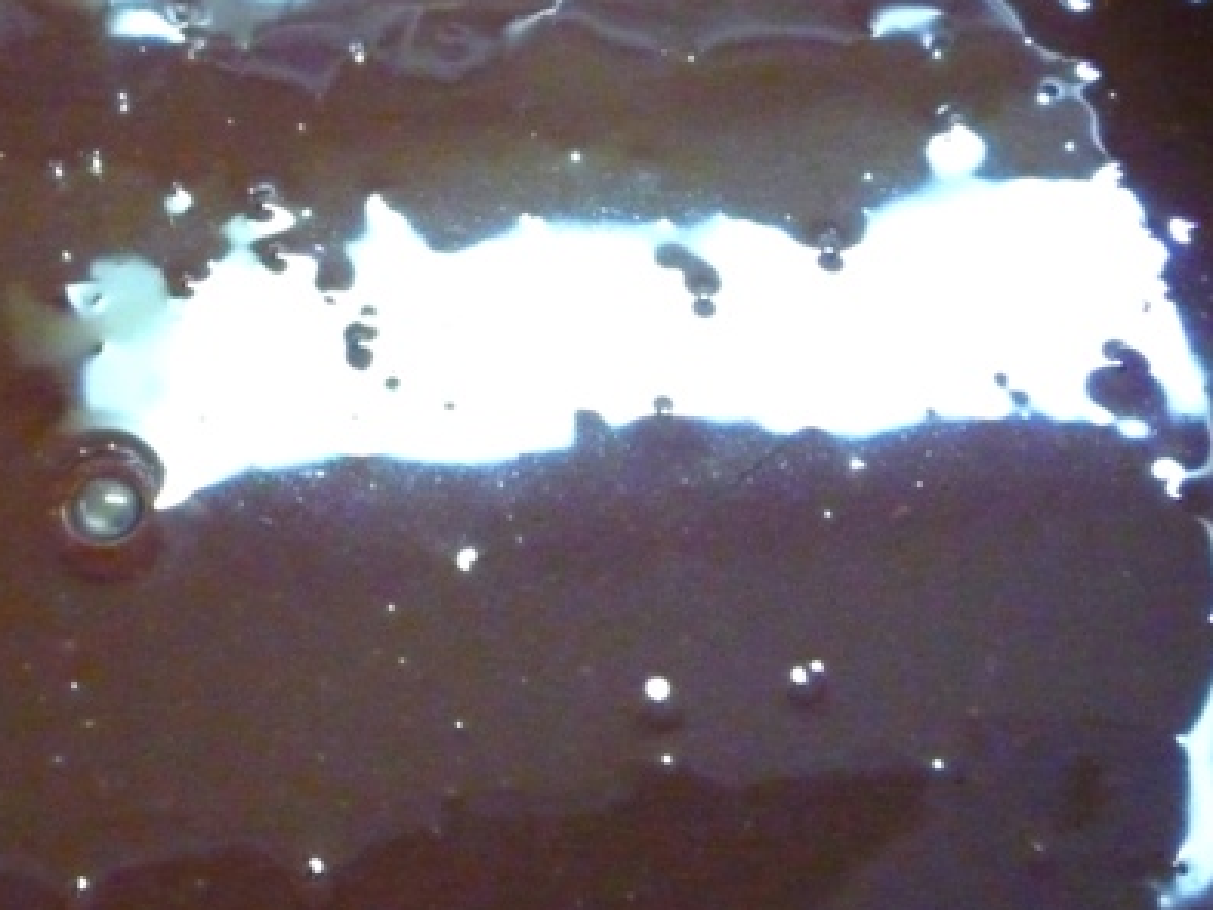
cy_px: 201
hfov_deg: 31.2
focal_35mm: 61
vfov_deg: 23.7
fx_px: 2138
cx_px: 318
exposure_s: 1/40
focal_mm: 5.2
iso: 800
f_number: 3.3
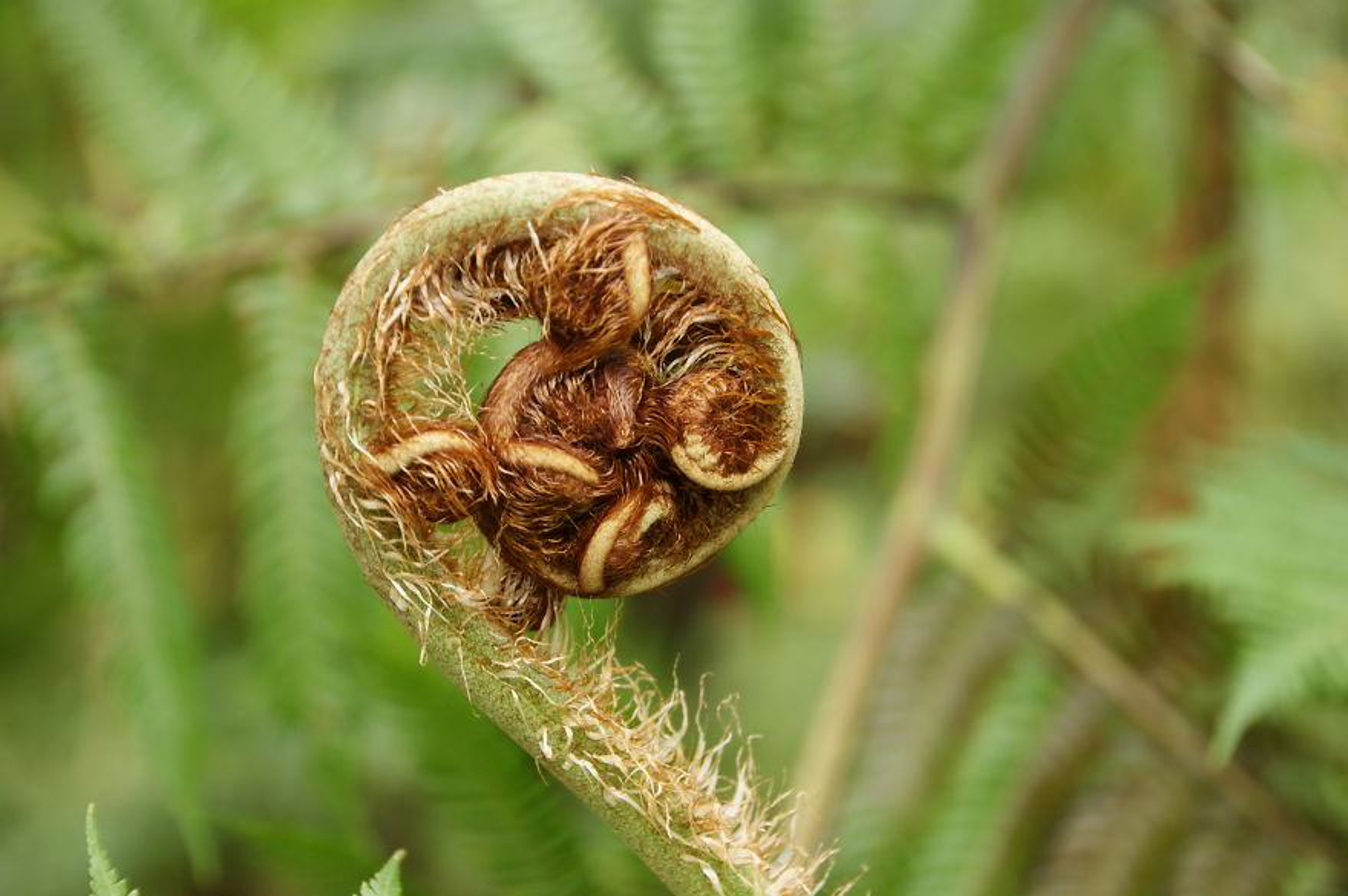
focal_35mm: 128
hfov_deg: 16.1
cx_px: 674
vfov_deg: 10.7
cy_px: 448
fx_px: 4770
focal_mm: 85
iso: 200
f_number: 6.3
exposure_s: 1/30
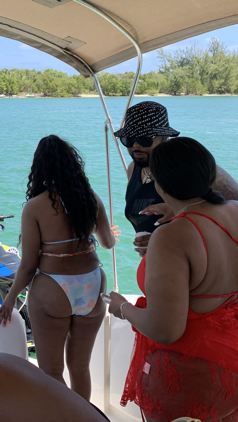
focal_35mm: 50
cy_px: 153
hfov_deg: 23.1
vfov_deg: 41.0
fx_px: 561
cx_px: 6
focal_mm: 4.25
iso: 25
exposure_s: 1/711
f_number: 1.8
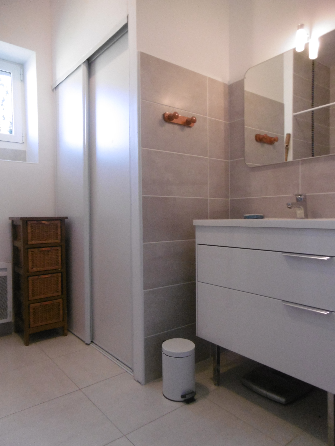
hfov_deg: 56.8
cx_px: 168
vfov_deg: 71.6
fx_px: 310
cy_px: 223
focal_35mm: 24
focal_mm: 4.3
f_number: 3.1
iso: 400
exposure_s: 1/40
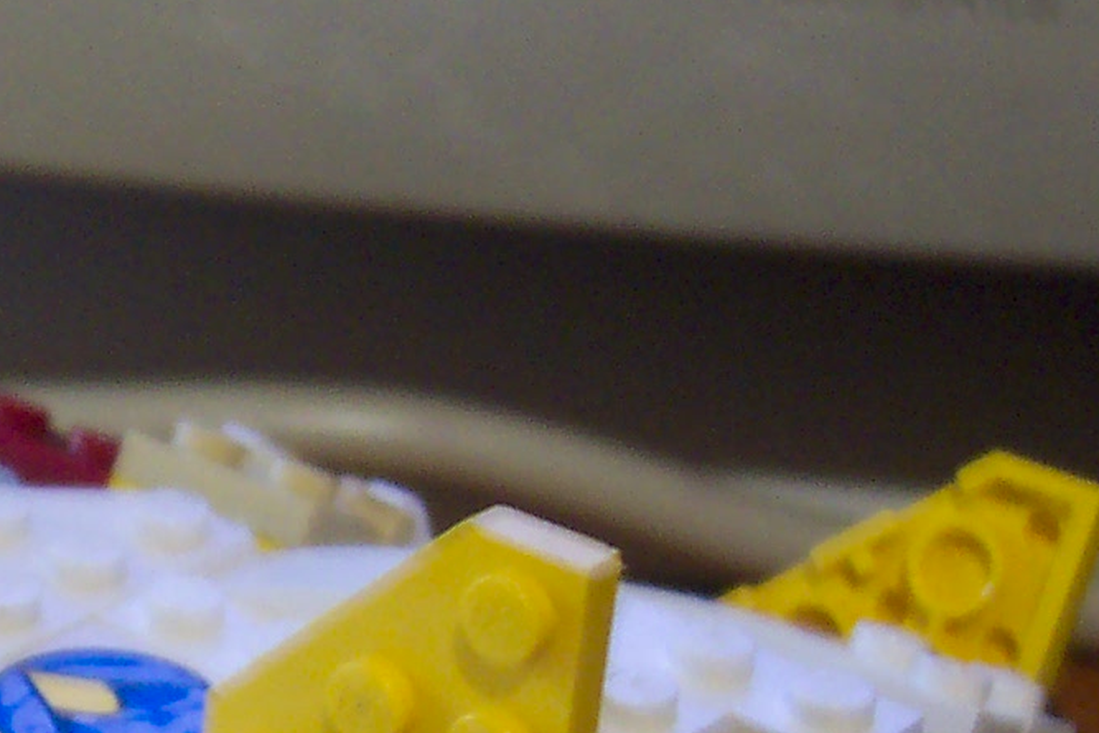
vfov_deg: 10.9
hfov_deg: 16.4
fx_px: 3755
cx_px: 86
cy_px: 952
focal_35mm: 123
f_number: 2.8
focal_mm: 8
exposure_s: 1/8
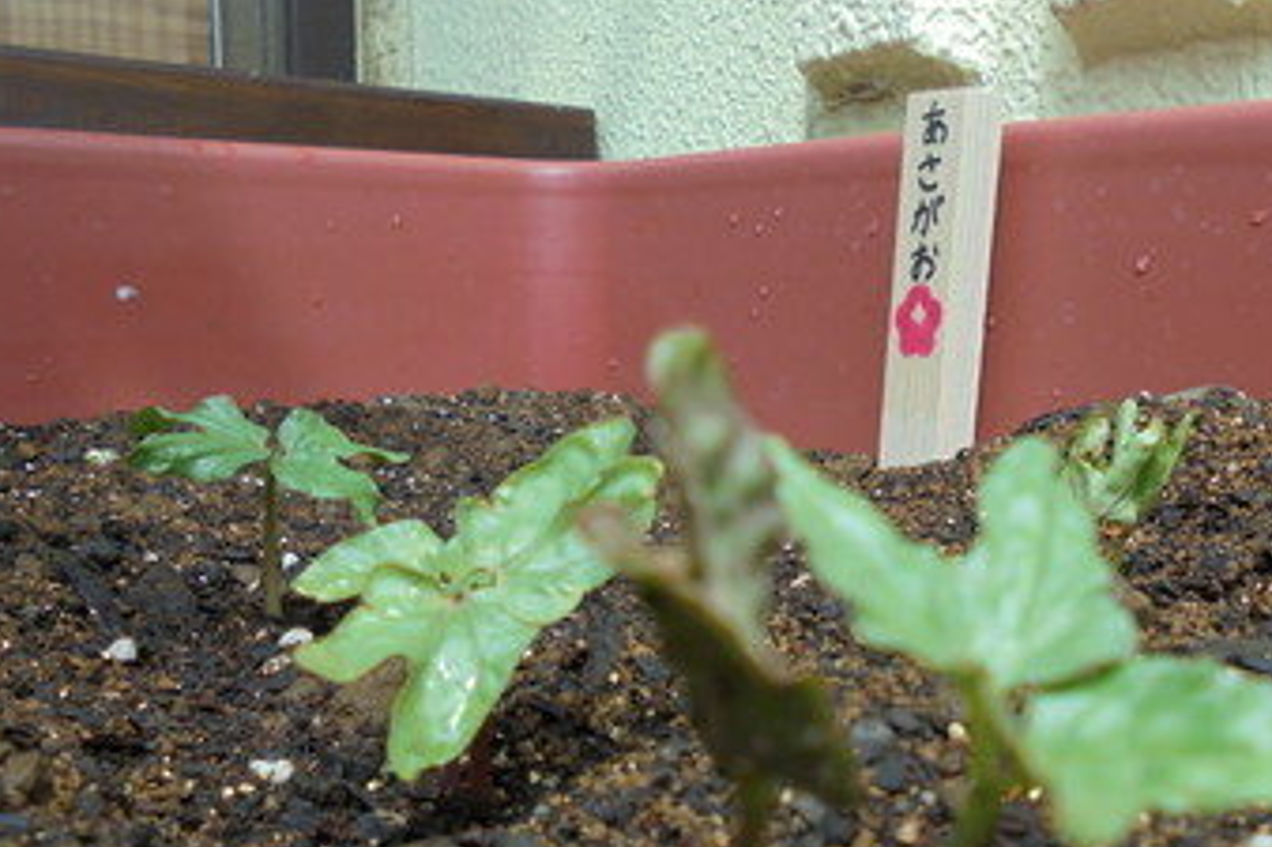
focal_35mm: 40
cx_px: 847
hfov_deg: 47.7
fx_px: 1413
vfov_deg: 32.9
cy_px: 612
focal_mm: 4.6
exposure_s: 1/400
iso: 100
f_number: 3.5
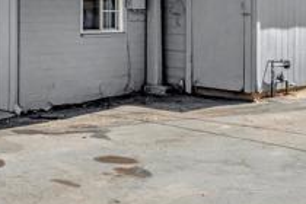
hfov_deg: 26.3
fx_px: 557
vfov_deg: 20.3
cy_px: 17
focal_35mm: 66
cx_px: -87
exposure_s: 1/1000
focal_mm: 21.5
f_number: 8
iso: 400
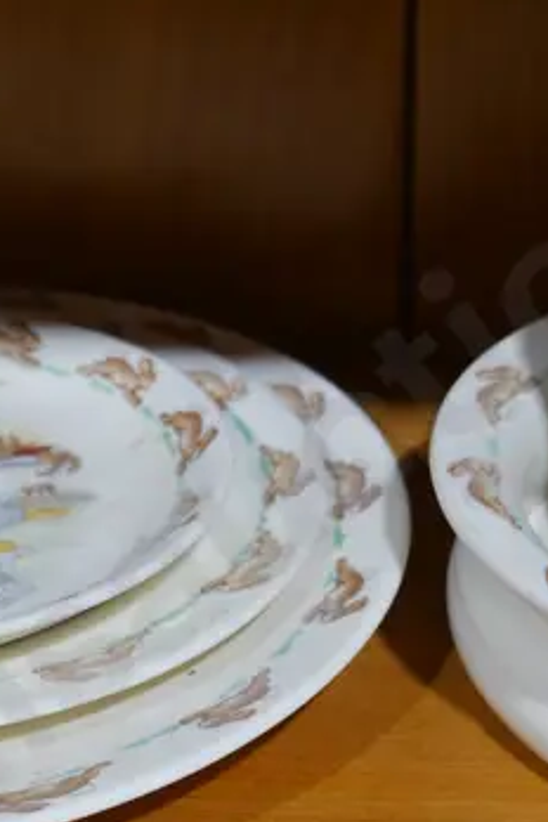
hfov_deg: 14.0
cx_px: 276
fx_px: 2237
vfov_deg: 20.8
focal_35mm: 98
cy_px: 507
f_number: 3.6
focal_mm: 16
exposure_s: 1/60
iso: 250
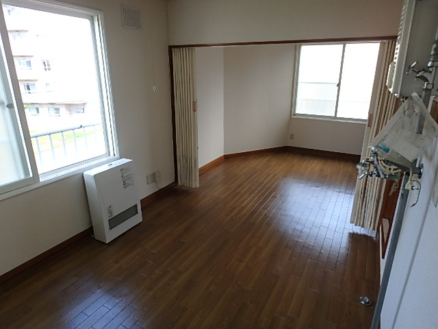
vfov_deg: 63.4
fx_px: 266
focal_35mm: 21
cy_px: 164
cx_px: 219
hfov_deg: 79.0
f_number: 3.5
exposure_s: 1/60
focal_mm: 3.7
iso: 160
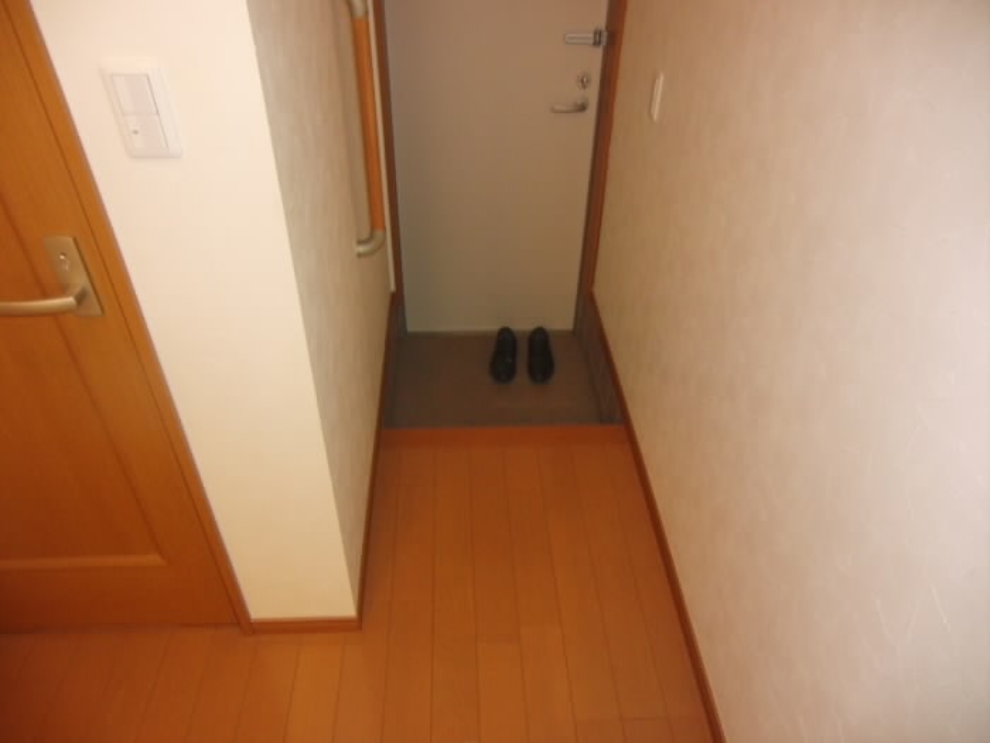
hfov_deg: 71.6
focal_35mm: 24
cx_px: 495
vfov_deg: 56.8
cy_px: 372
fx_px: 686
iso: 400
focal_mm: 4.3
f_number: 3.2
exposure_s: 1/40
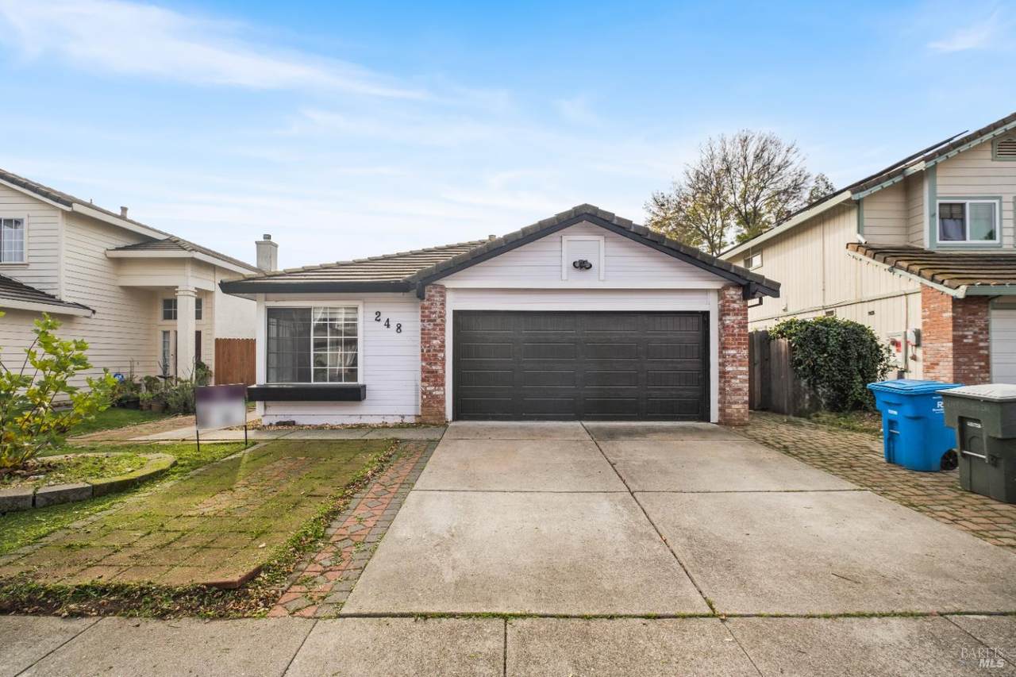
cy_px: 338
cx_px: 508
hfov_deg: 96.7
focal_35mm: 16
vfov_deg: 73.7
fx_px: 451
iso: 160
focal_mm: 10.5
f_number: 5
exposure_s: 1/320
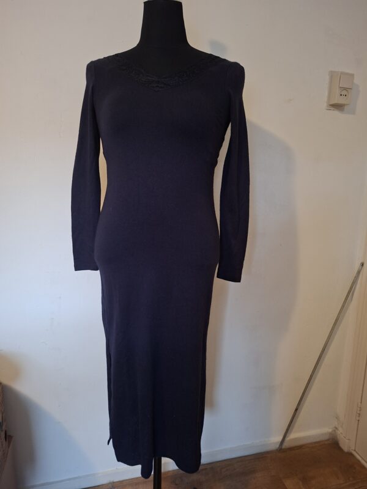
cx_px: 184
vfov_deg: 73.9
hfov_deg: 58.9
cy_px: 244
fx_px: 325
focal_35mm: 23
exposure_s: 1/25
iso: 400
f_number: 1.8
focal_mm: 5.54
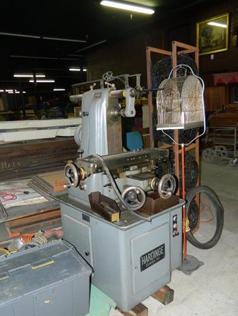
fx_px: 265
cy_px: 160
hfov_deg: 48.3
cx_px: 116
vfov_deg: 61.6
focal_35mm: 29
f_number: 3.2
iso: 400
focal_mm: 5.1
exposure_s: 1/30
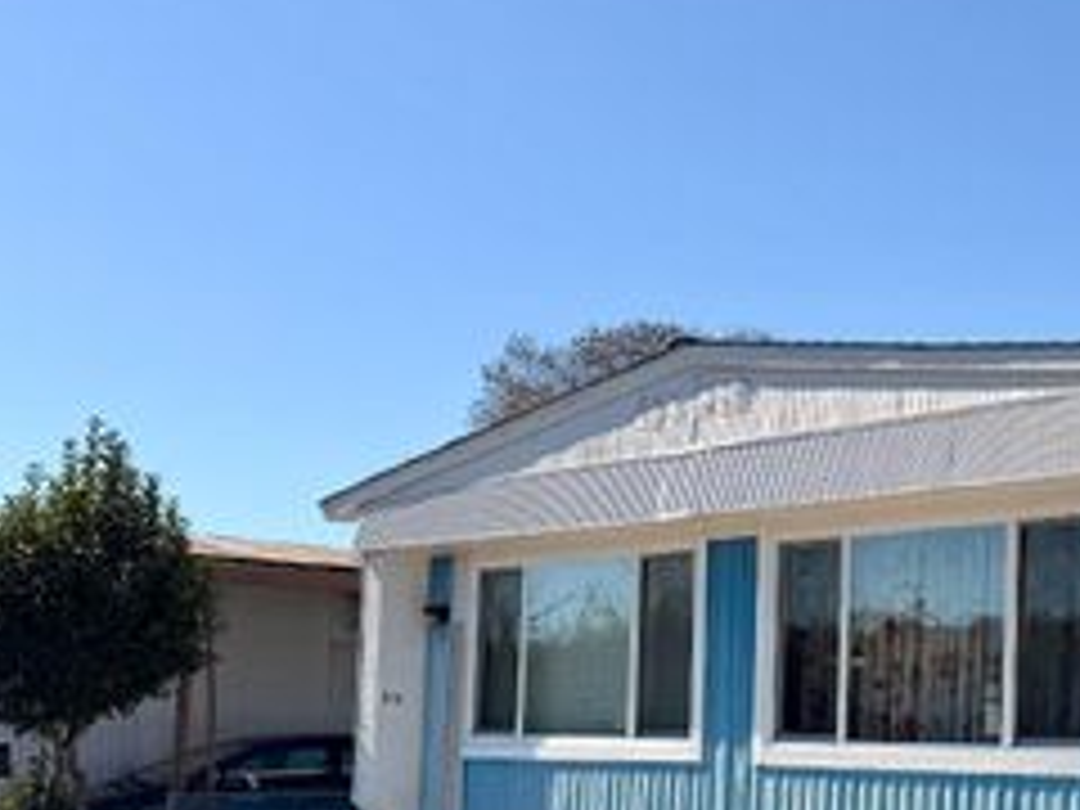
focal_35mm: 50
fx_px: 1560
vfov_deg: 28.9
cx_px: 1089
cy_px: 560
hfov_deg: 34.6
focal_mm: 6.76
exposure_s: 1/5319
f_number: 1.78
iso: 80
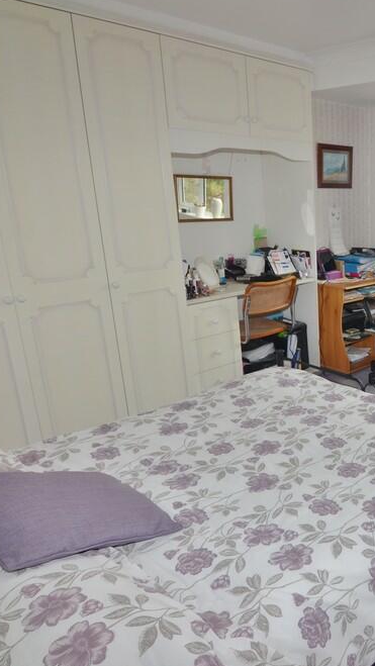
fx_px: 474
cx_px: 380
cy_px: 328
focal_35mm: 27
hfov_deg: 38.1
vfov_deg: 70.2
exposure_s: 1/100
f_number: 5
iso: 200
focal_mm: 11
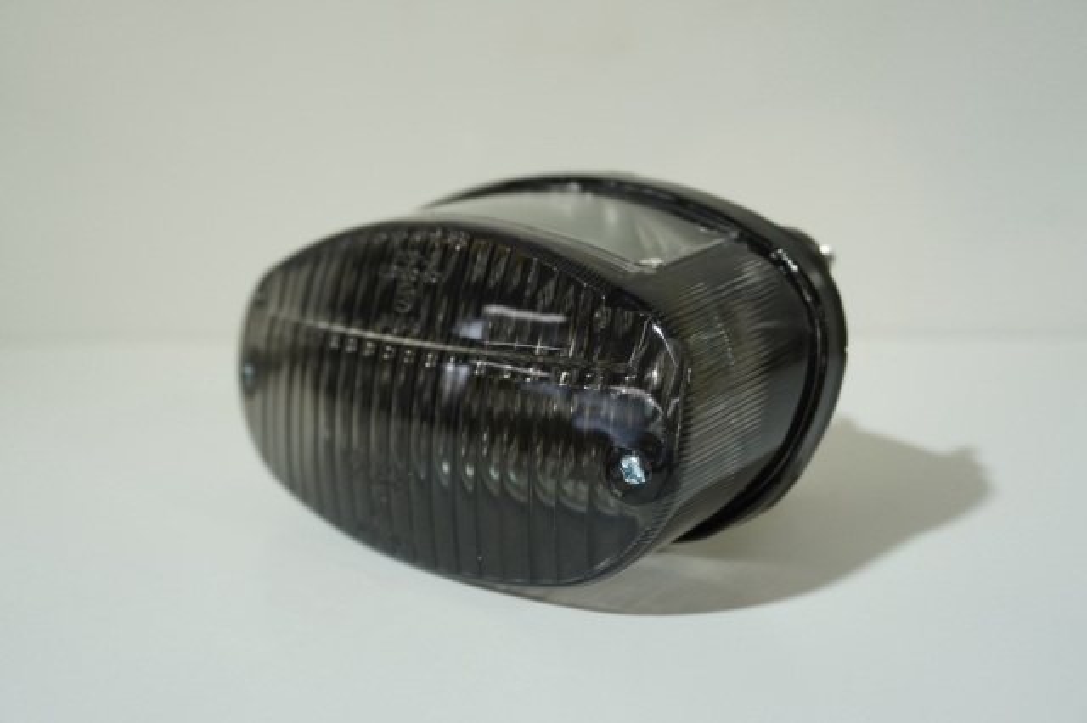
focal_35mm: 32
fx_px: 951
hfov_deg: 59.5
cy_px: 362
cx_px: 544
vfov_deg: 41.7
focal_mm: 21
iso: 400
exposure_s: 1/160
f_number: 4
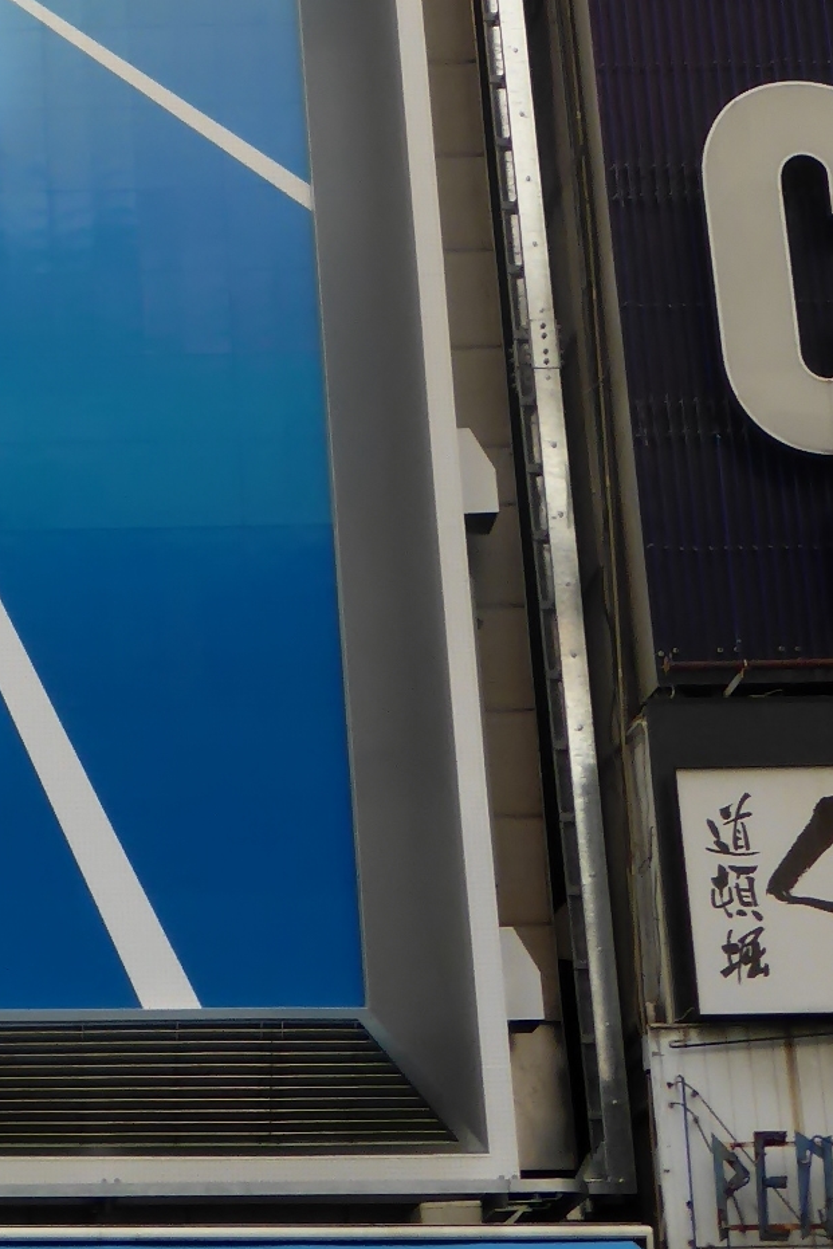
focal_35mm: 123
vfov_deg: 16.0
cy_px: -279
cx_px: -423
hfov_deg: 10.7
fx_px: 4267
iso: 100
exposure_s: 1/640
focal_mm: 7.4
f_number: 3.9
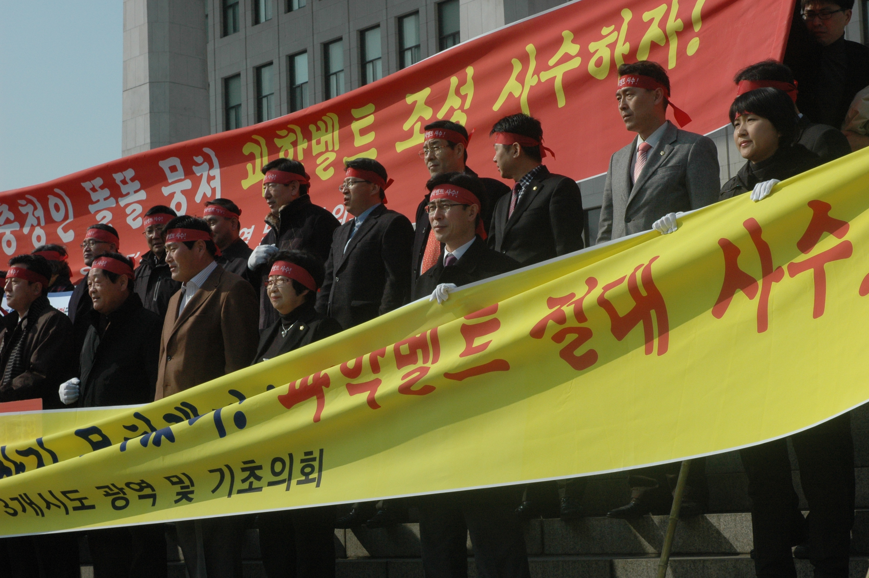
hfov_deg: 29.3
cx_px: 434
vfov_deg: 19.7
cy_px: 289
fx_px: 1664
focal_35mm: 69
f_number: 13
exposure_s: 1/640
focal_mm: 46
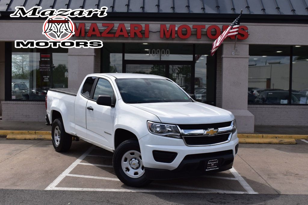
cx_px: 154
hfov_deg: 43.6
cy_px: 102
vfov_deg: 29.8
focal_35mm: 45
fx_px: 385
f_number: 11
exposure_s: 1/500
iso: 320
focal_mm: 30
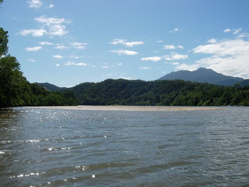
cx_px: 124
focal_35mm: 38
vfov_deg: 37.7
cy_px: 94
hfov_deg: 49.0
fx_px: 273
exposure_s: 1/1149
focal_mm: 7.8
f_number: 4.8
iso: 79
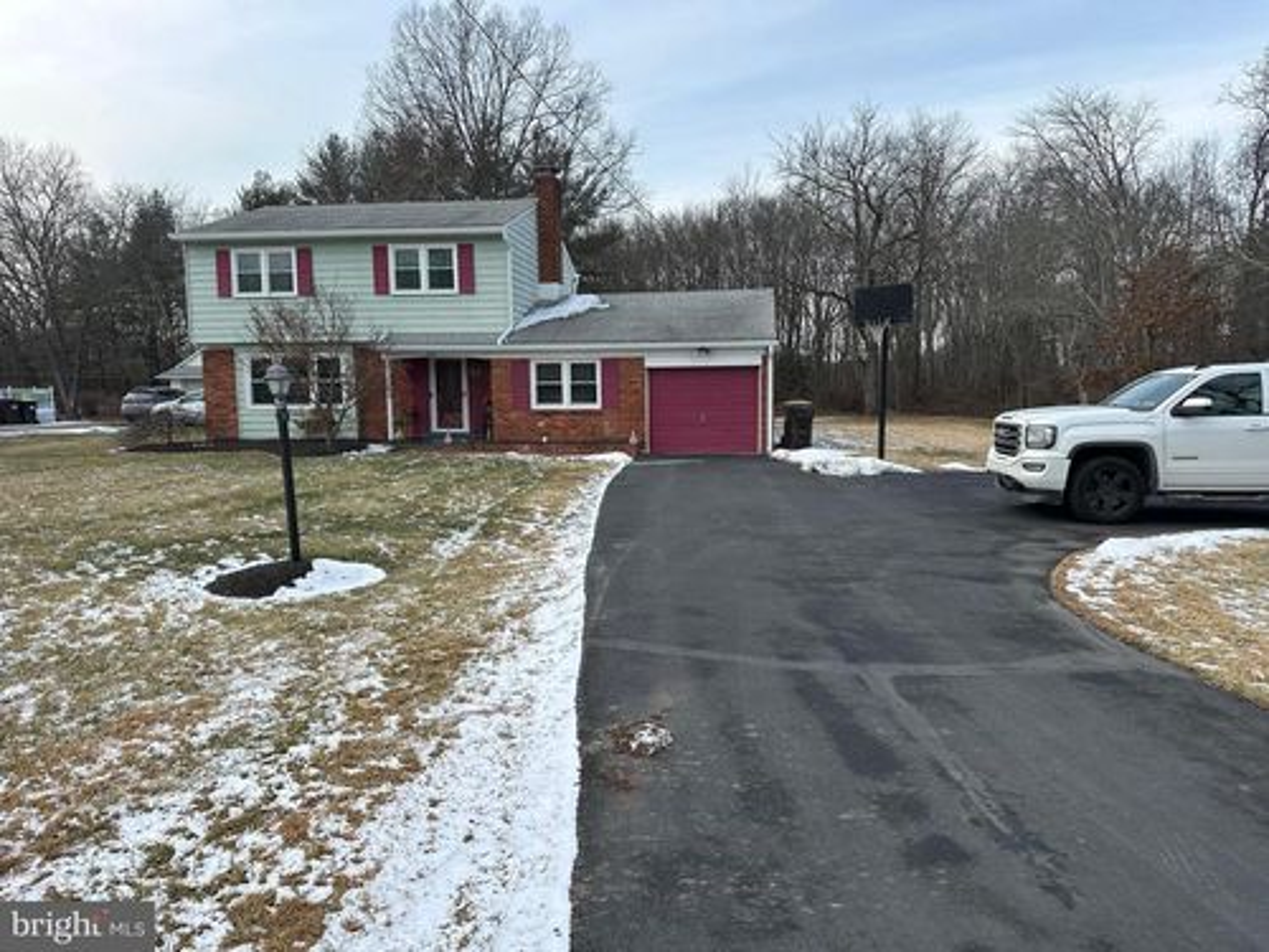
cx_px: 634
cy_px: 476
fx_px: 880
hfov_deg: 71.6
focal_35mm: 24
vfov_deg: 56.8
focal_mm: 6.86
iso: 80
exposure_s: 1/1517
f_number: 1.78
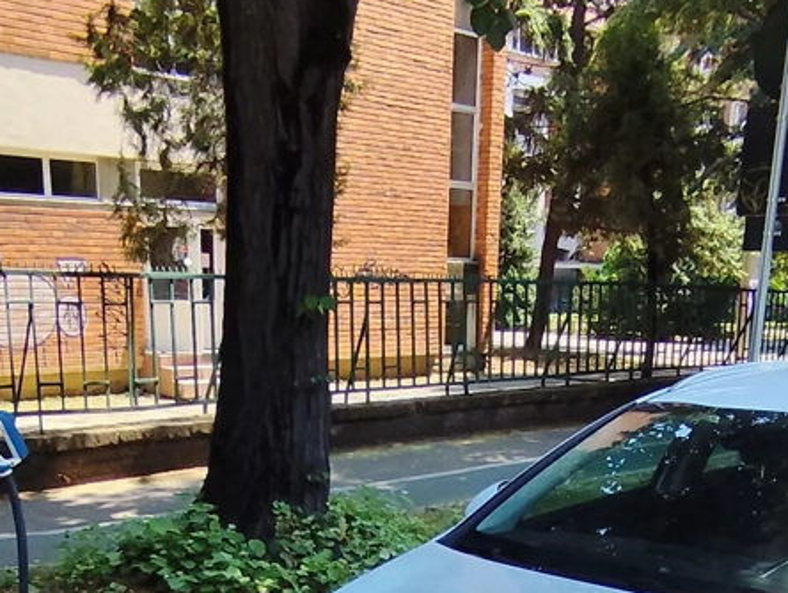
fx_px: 1025
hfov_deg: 42.0
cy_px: 654
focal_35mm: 45
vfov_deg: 29.1
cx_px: 403
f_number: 2.2
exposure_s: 1/742
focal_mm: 1.65
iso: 50
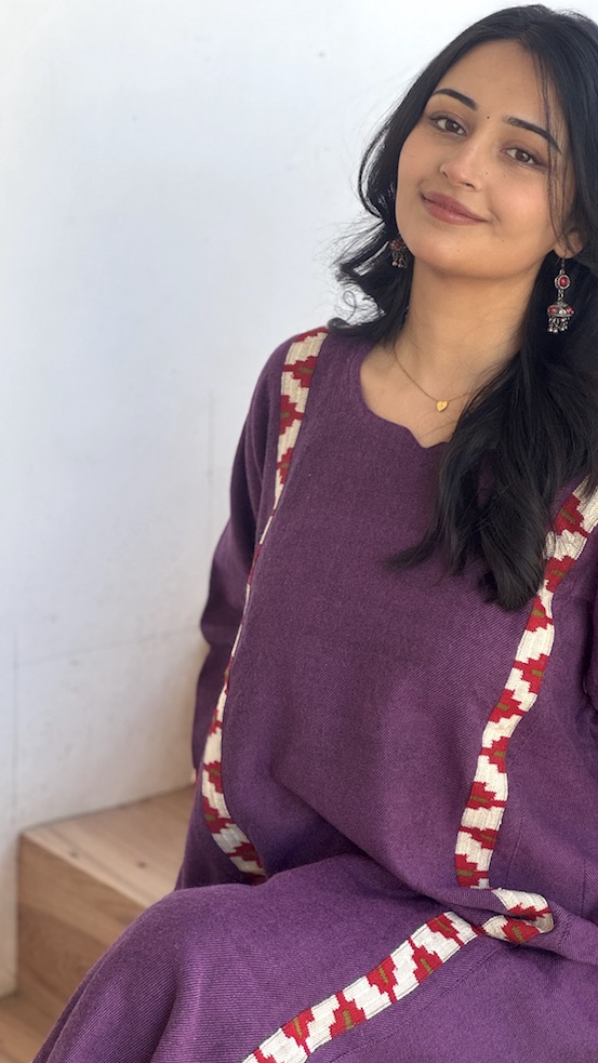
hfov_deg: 14.2
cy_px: 535
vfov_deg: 25.0
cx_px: 336
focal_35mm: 85
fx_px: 2396
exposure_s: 1/99
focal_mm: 9
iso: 80
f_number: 2.8
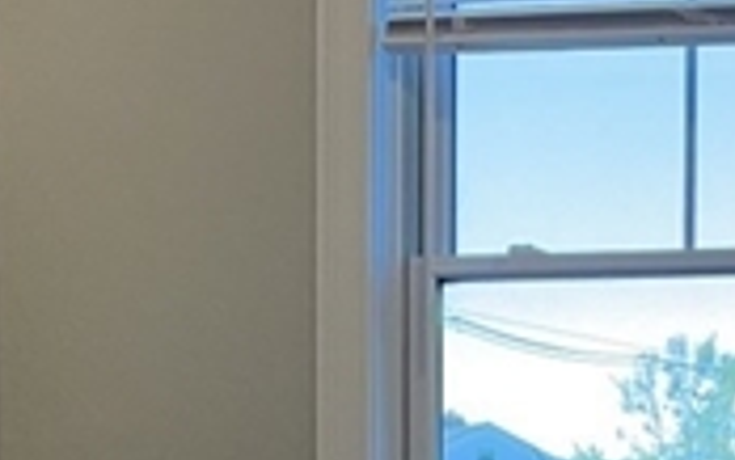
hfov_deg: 12.8
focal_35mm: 162
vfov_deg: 7.8
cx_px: 663
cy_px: 840
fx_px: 3247
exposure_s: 1/164
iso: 50
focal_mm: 5.1
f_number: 1.6
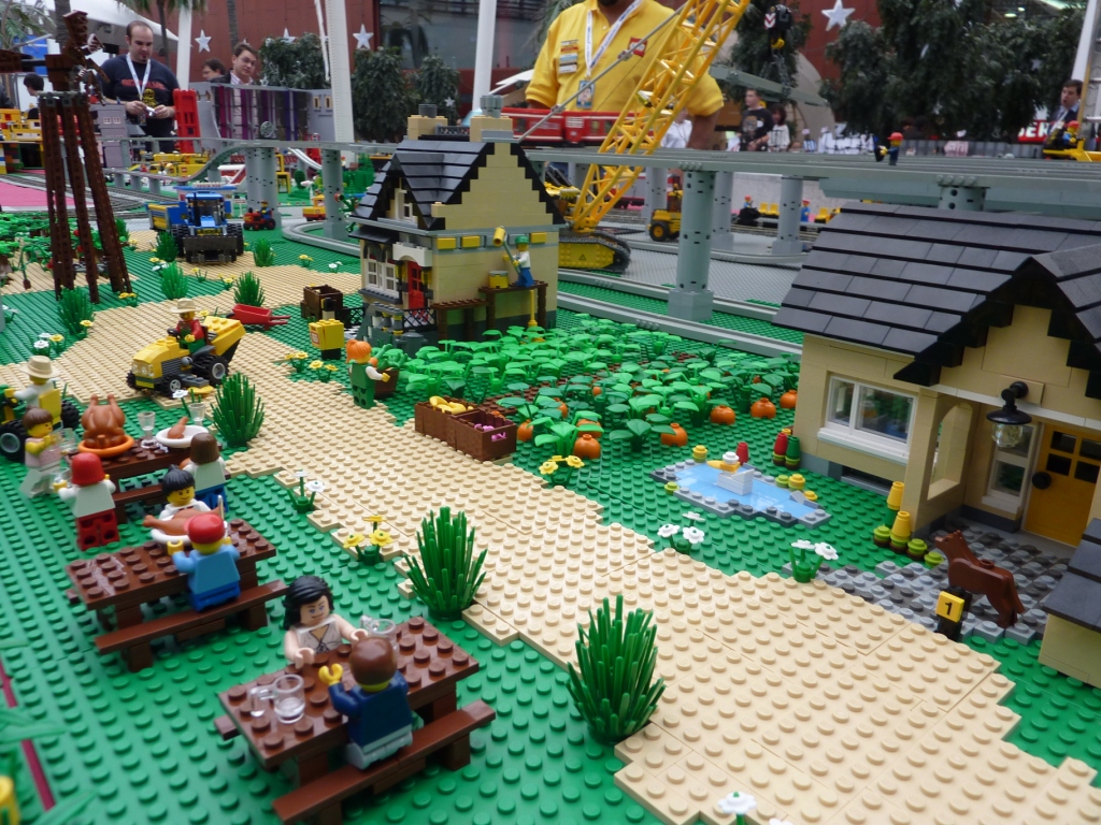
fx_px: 795
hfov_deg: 69.4
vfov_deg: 54.9
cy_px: 412
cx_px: 550
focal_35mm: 25
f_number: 3.3
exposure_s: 1/40
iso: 80
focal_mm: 4.1
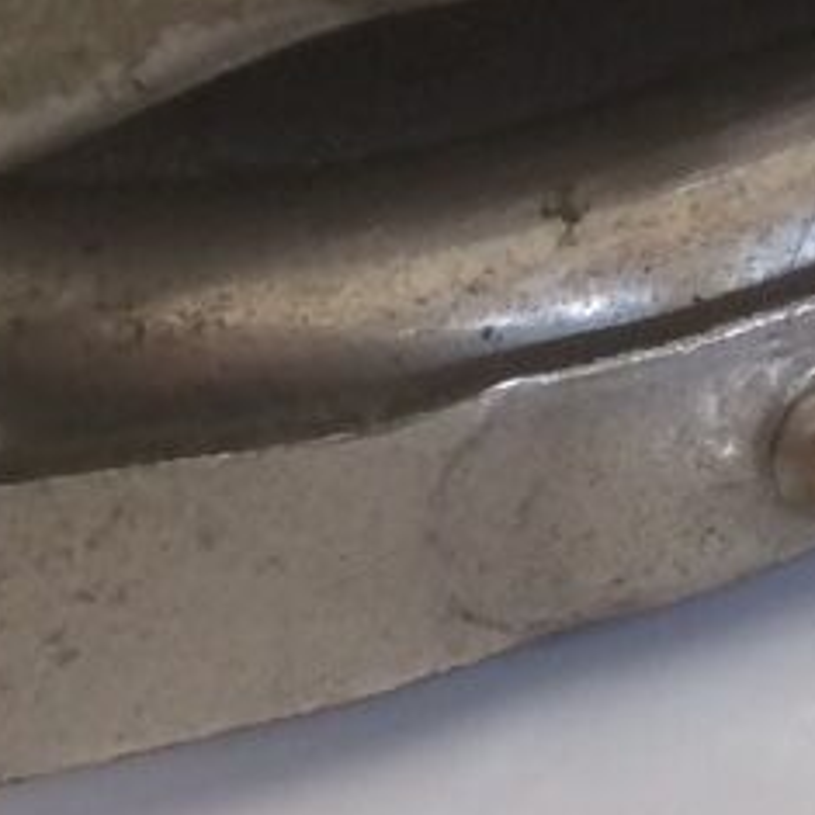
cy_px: -17
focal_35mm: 178
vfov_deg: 9.7
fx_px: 4741
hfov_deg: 8.9
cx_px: 1949
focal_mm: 4.15
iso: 32
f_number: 2.2
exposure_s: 1/33
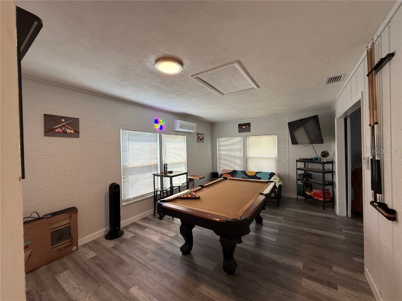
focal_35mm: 14
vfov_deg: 85.7
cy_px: 150
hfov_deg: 102.1
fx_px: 163
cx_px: 201
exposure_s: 1/99
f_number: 2.2
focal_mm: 2.22
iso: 80
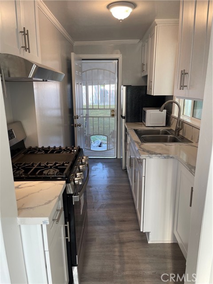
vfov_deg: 67.3
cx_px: 106
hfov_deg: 53.1
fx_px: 213
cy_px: 142
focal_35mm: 26
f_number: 1.6
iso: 50
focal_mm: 5.1
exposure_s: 1/120
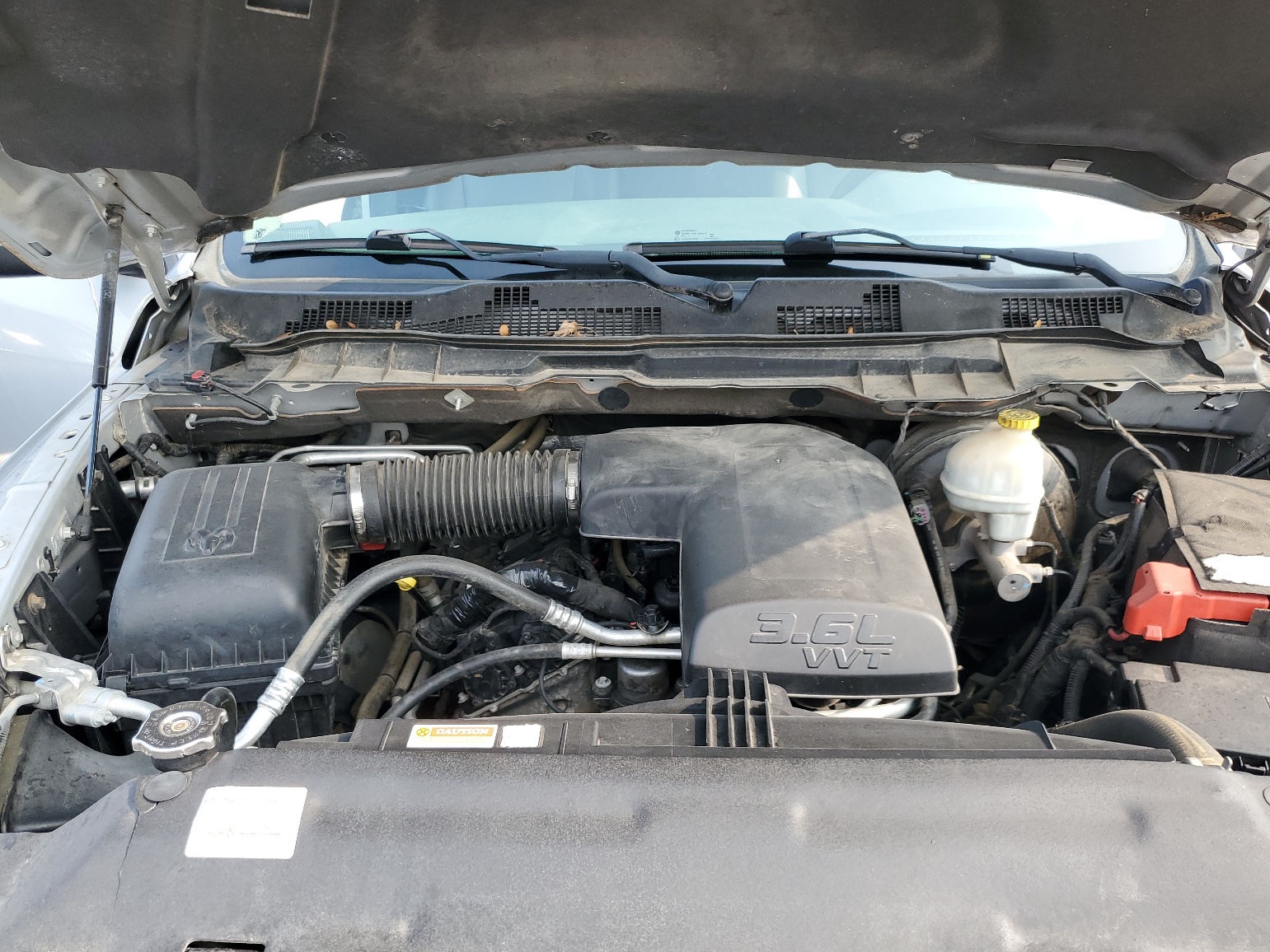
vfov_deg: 51.4
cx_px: 658
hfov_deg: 65.3
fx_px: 991
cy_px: 469
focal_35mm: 27
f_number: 1.5
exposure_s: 1/435
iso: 50
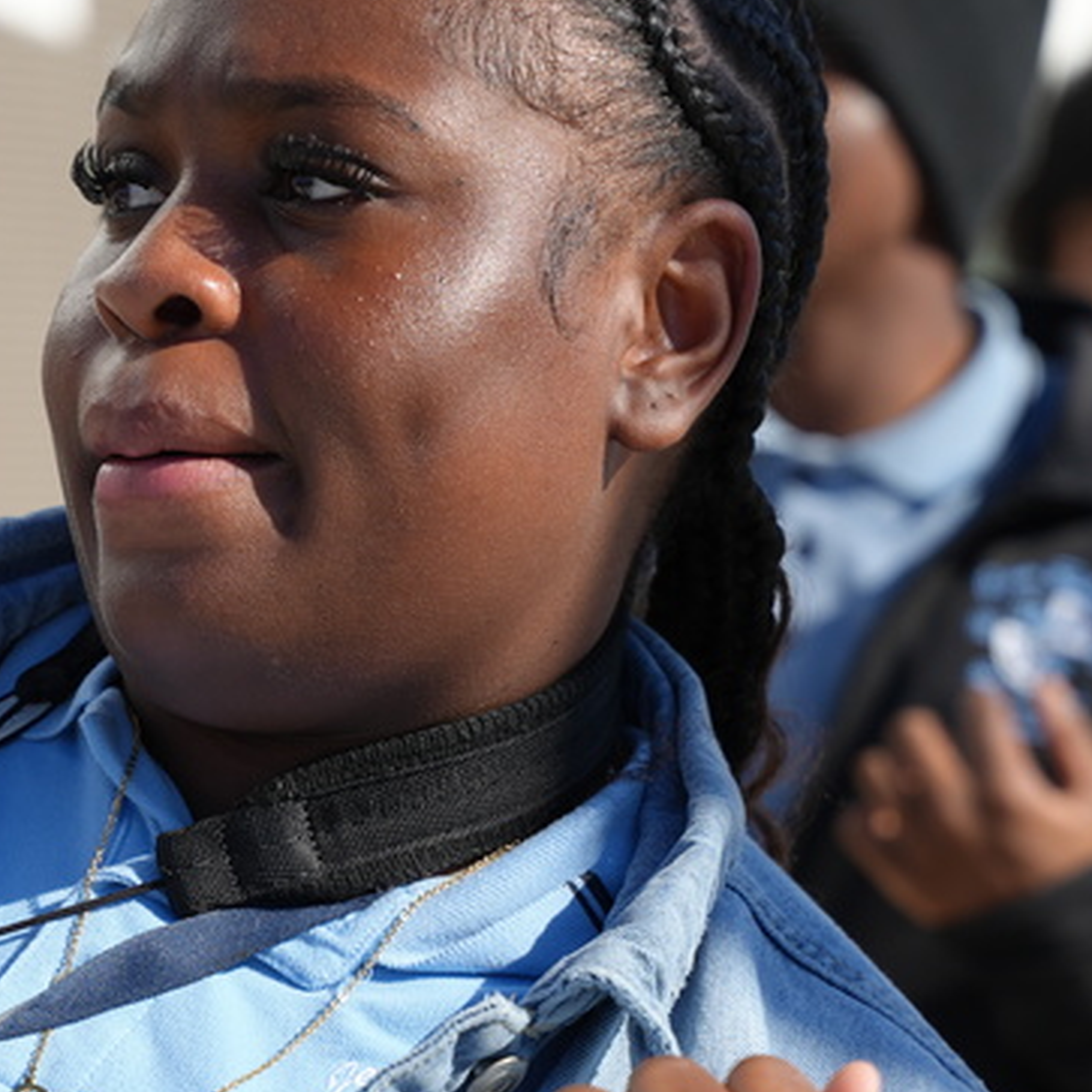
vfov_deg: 10.4
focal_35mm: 168
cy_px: 618
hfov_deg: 10.3
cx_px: -90
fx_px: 5996
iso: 100
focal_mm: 70
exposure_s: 1/1000
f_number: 4.5
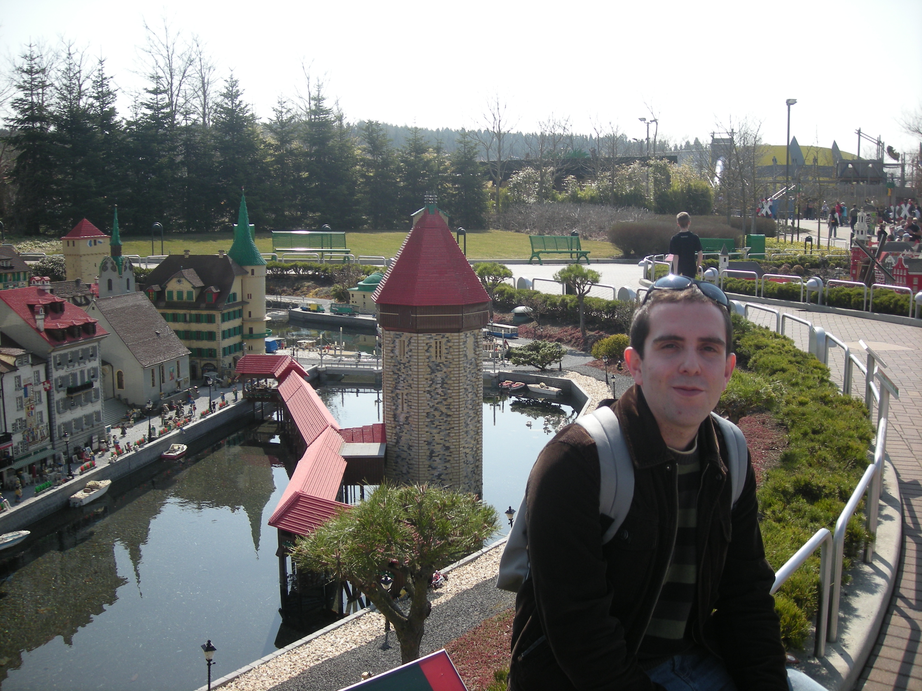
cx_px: 461
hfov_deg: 52.6
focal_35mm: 35
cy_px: 346
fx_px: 932
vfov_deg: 40.7
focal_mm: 5.7
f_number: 5.7
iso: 64
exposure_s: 1/193
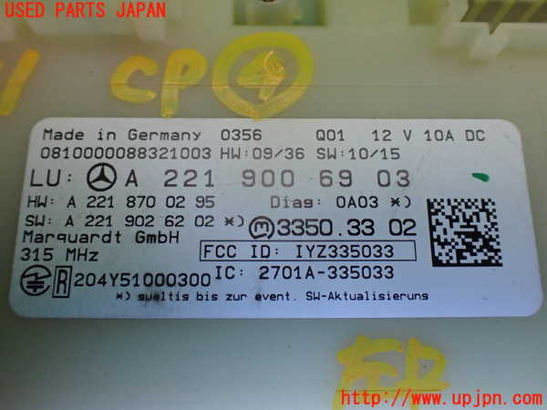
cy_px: 205
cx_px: 274
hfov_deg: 60.0
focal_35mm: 30
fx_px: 474
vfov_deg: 46.8
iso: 640
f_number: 2.3
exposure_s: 1/125
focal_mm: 5.4
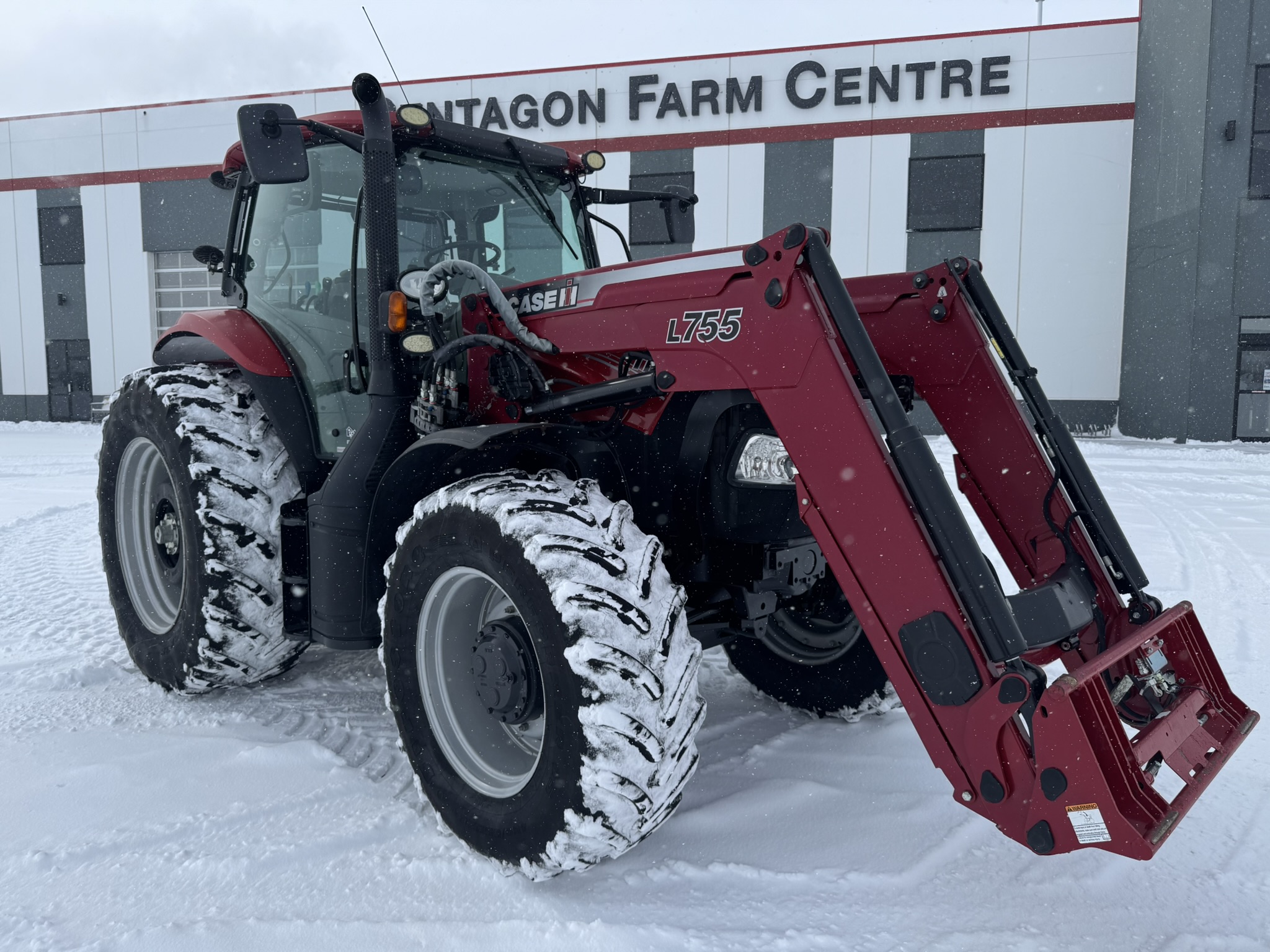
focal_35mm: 24
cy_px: 476
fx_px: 881
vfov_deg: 56.8
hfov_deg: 71.6
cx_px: 635
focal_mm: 6.76
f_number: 1.78
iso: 80
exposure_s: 1/5348
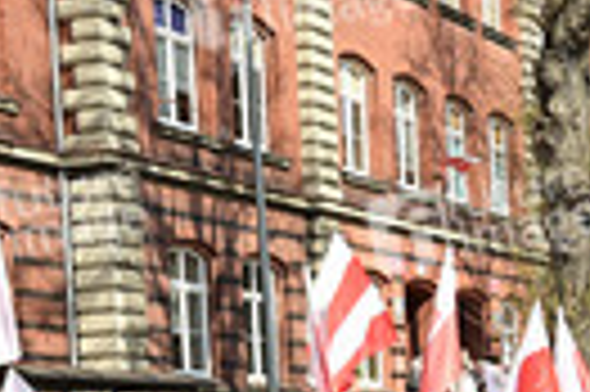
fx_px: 1637
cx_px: 813
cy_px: 559
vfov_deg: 13.0
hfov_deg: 18.7
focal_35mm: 100
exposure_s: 1/250
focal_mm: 29
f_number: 5.6
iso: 100
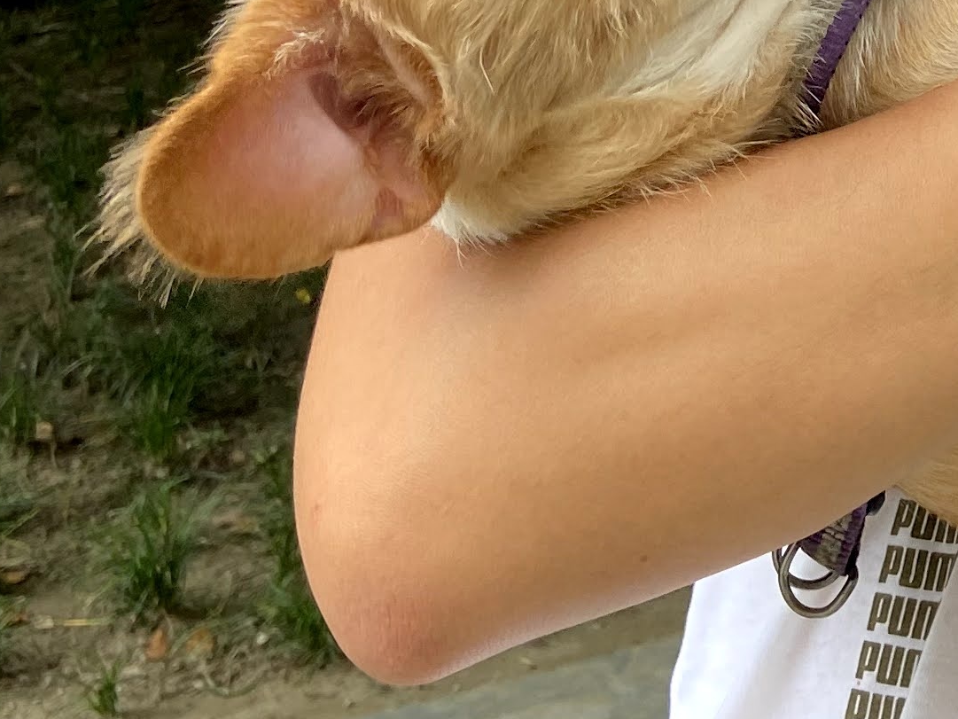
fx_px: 2685
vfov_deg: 14.5
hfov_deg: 18.9
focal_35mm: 97
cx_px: 1207
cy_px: -238
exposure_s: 1/184
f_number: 1.8
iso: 32
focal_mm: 4.25
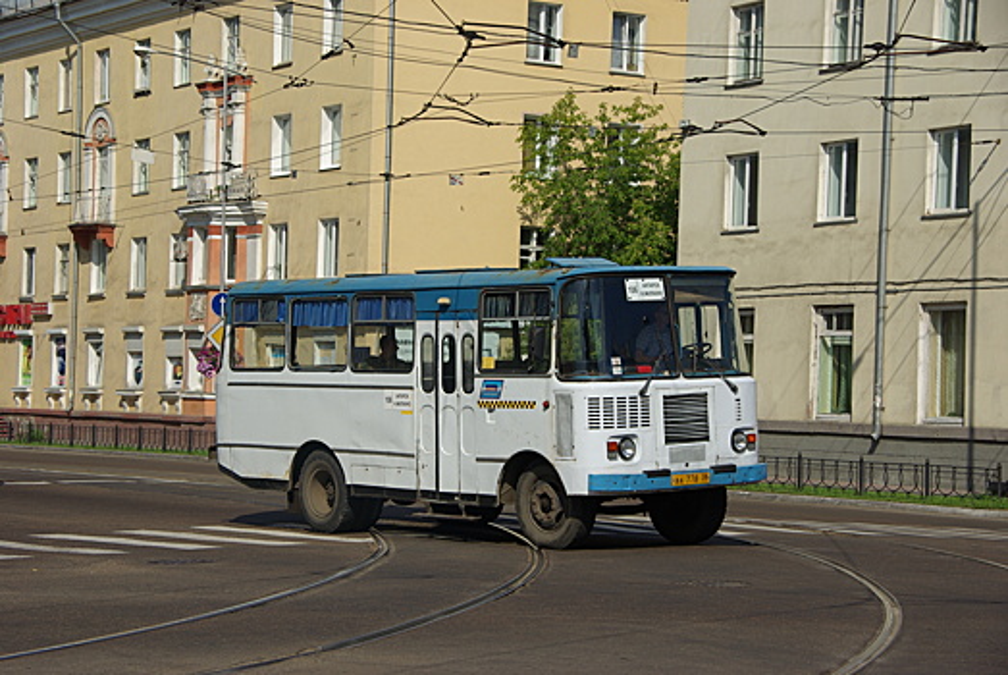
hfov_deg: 23.4
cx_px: 504
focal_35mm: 87
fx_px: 2439
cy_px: 338
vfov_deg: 15.7
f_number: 10
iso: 100
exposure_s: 1/500
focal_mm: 57.5
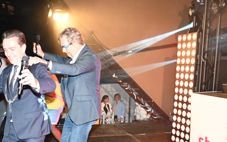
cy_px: 118
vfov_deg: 27.4
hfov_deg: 42.6
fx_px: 285
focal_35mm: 46
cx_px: 67
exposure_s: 1/60
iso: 720
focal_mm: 26
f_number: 4.2
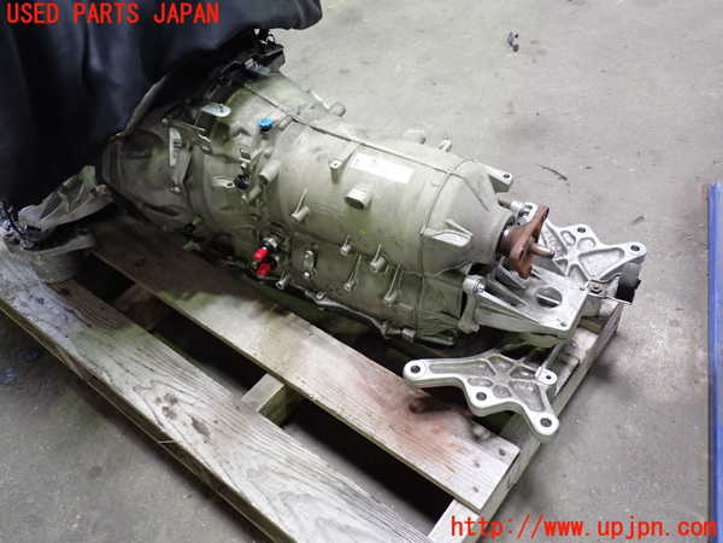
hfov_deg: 60.0
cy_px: 272
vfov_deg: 46.8
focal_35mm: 30
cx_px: 362
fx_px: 627
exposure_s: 1/30
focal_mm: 5.4
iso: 250
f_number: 2.3
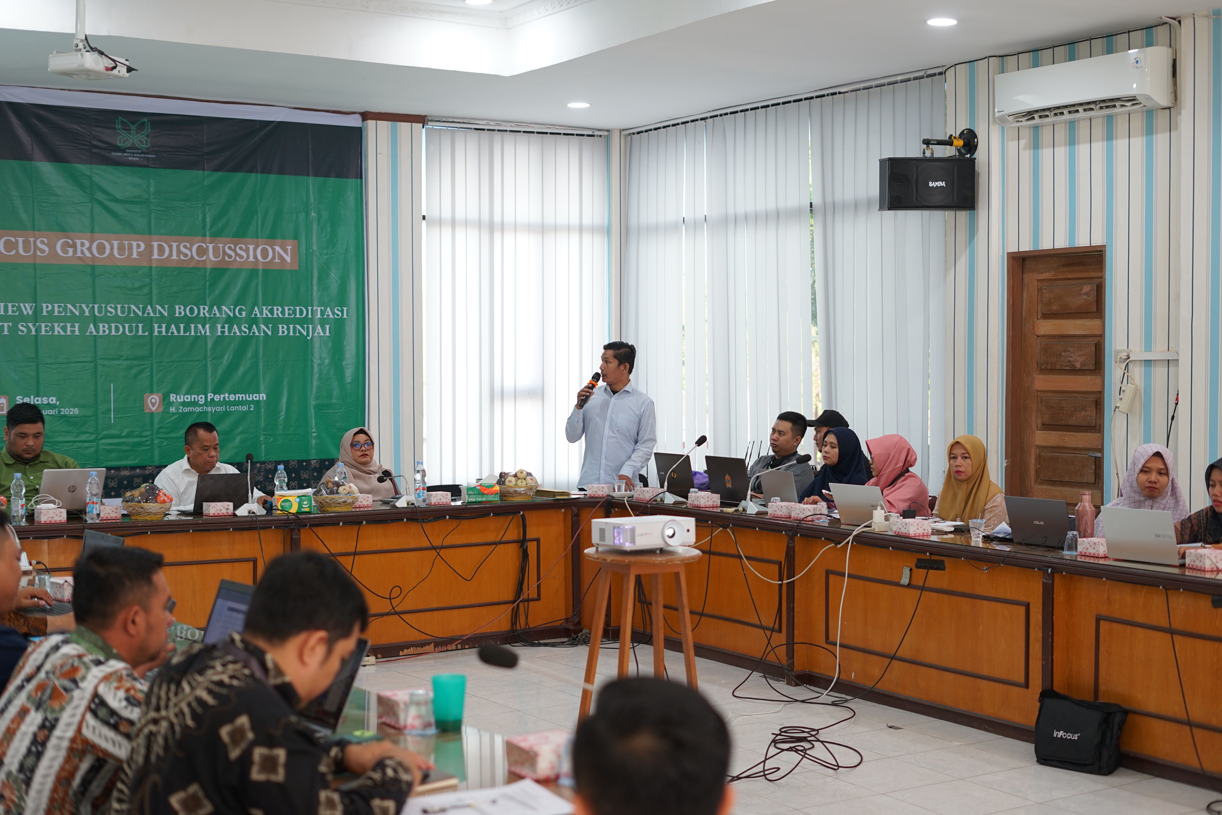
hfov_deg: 39.6
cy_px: 408
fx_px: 1697
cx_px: 611
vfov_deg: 27.0
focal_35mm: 50
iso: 320
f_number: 2.8
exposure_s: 1/80
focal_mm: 50
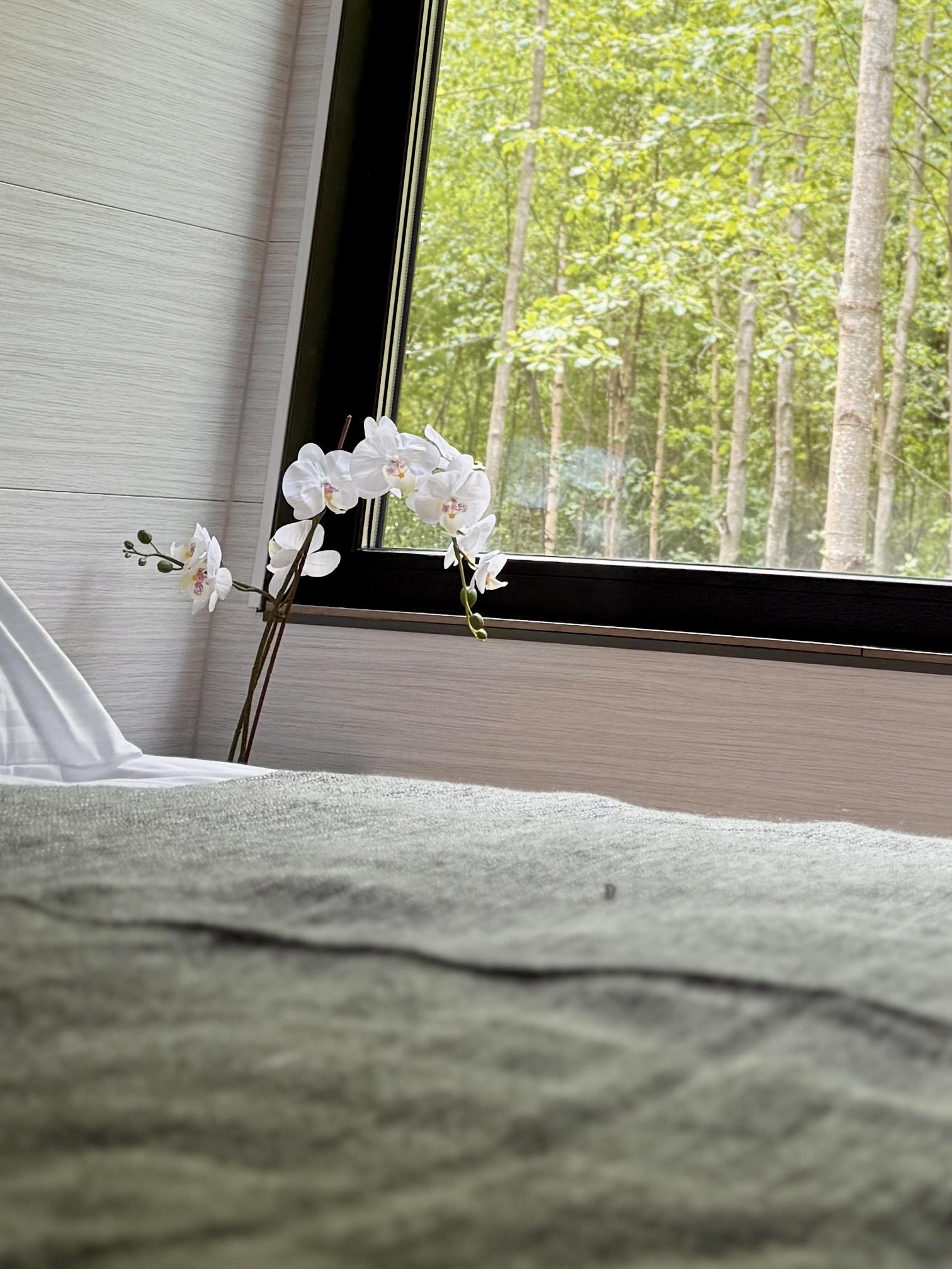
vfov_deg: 26.4
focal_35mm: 68
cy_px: -116
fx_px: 2493
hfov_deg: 21.2
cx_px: 853
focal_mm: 6.76
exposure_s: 1/132
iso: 64
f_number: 1.78
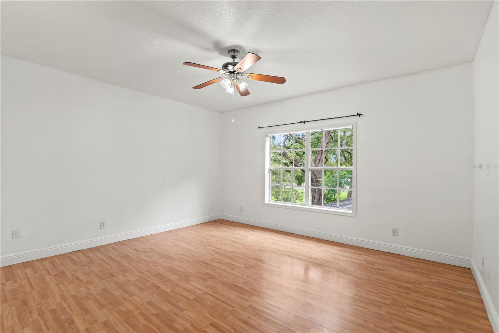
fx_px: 222
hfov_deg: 96.7
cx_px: 250
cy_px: 166
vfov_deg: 73.8
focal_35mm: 16
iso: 100
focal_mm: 16
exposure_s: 1/3
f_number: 8
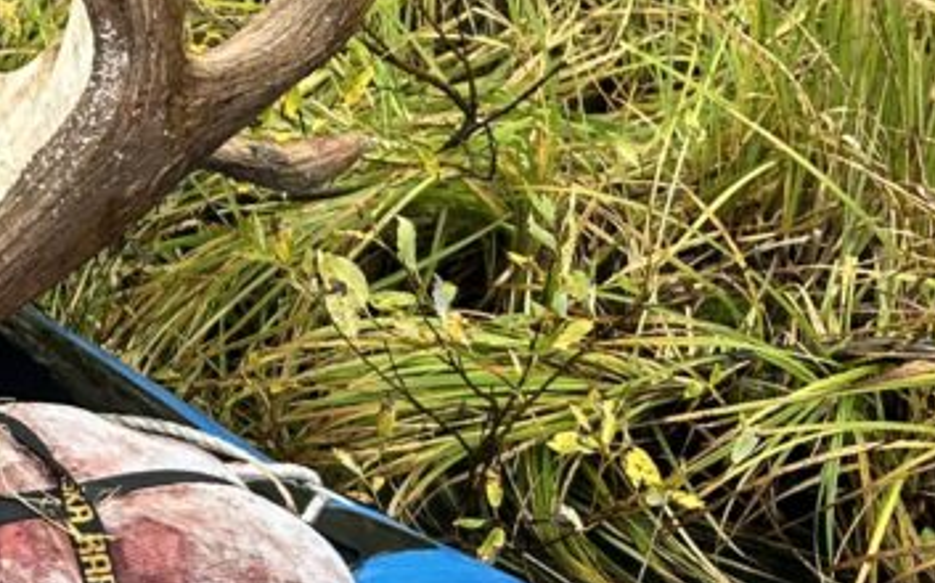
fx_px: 3055
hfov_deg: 16.3
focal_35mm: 120
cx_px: -344
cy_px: 315
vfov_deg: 10.9
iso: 40
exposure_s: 1/121
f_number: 1.5
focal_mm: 5.7
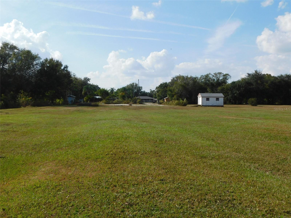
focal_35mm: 36
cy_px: 109
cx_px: 146
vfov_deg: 39.7
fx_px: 303
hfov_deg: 51.4
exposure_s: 1/400
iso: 125
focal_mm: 6.3
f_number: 7
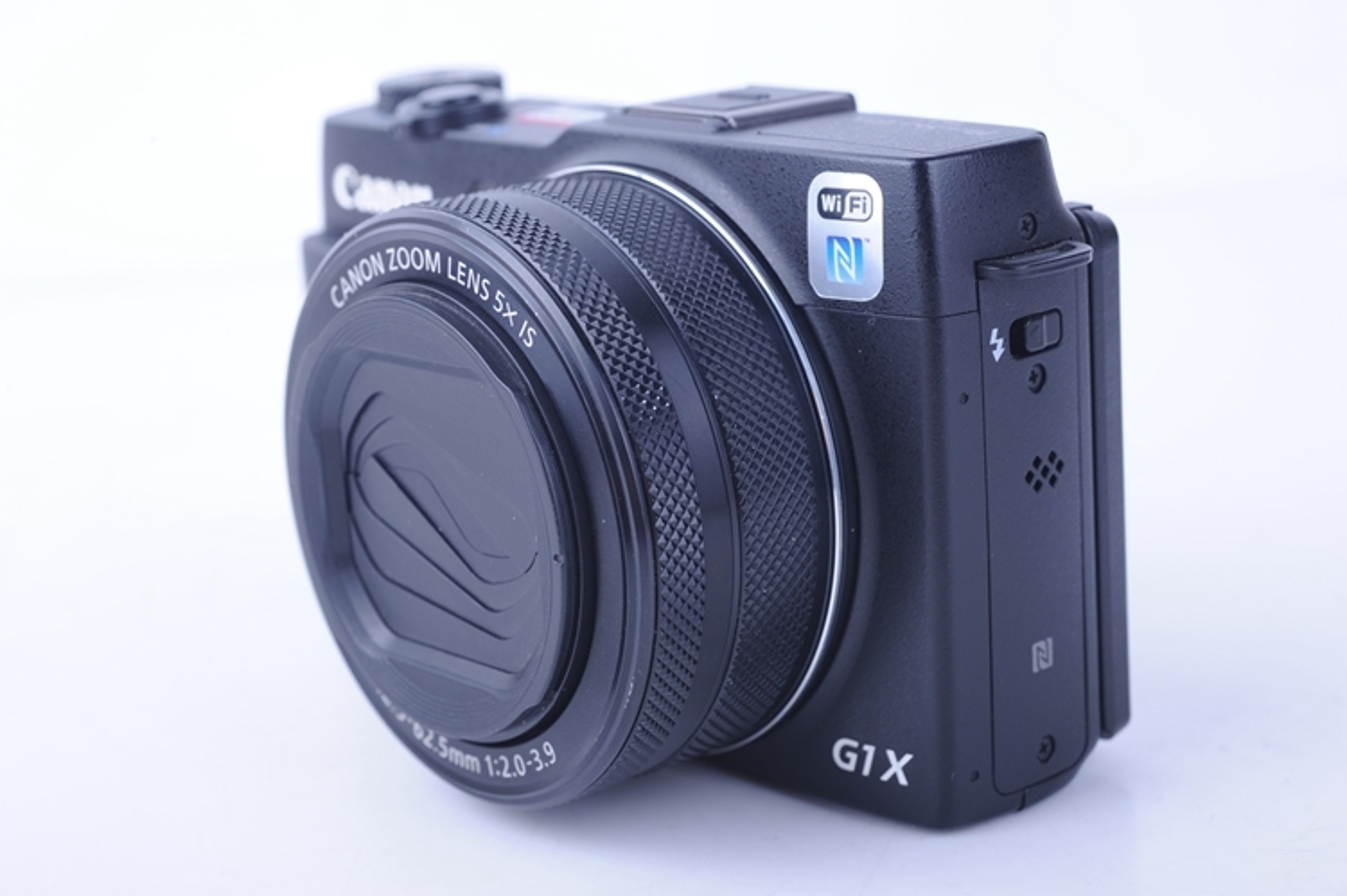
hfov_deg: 33.4
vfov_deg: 22.6
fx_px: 2243
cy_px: 448
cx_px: 674
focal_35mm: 60
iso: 200
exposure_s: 1/160
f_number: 10
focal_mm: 60
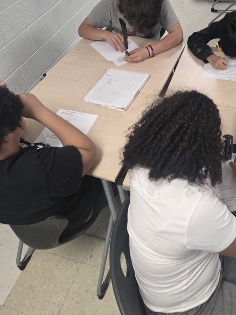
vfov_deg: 54.8
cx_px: 164
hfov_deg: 42.1
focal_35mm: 33
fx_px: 300
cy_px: 120
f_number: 1.8
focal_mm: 5.4
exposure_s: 1/120
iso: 400
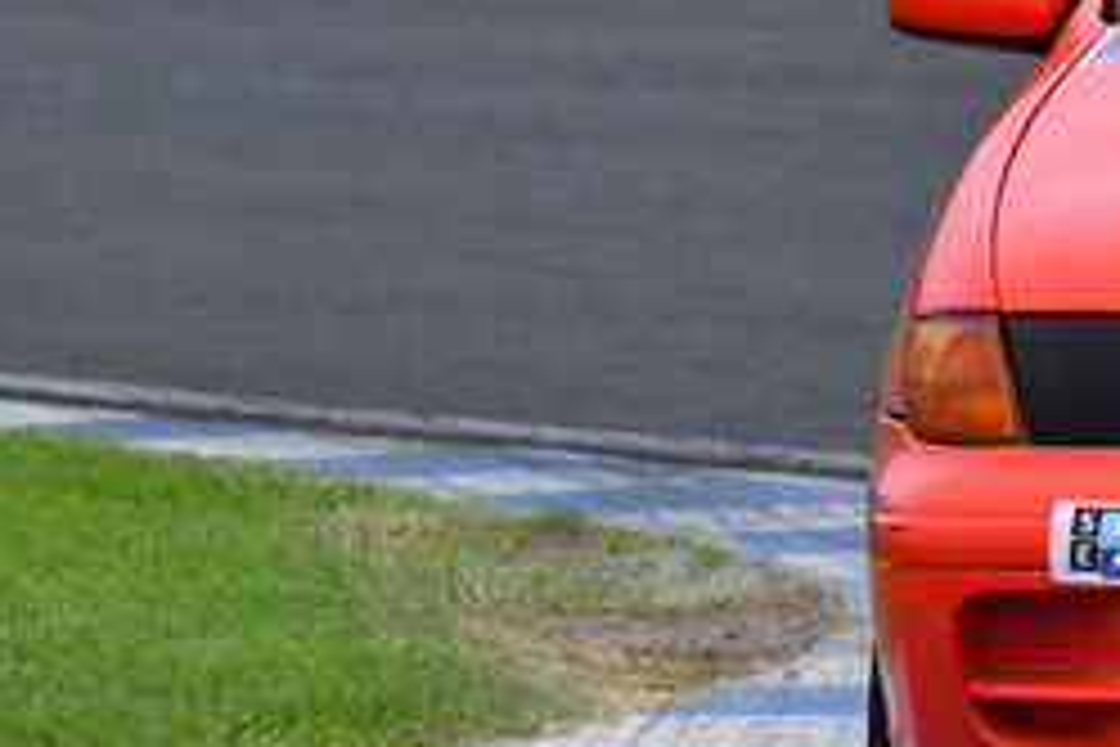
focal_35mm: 2410
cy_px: -32
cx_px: 1538
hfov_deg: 0.9
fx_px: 74972
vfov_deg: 0.6
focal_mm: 500
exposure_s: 1/640
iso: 800
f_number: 11
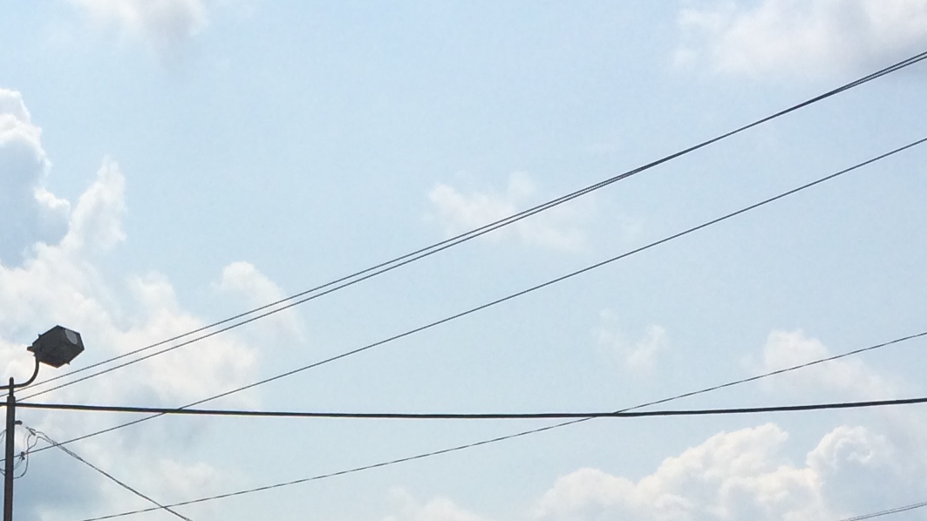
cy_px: 741
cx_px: -9
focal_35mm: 97
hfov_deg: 21.2
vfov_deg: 12.0
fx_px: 2384
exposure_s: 1/5882
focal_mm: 4.15
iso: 32
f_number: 2.2
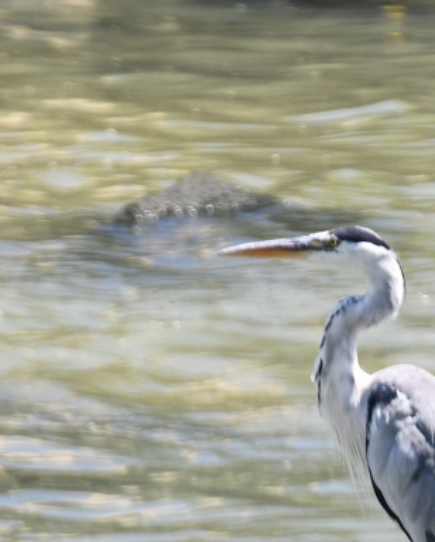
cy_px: 327
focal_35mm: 553
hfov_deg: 2.8
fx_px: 8885
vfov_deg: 3.5
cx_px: 544
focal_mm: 145
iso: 800
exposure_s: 1/640
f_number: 6
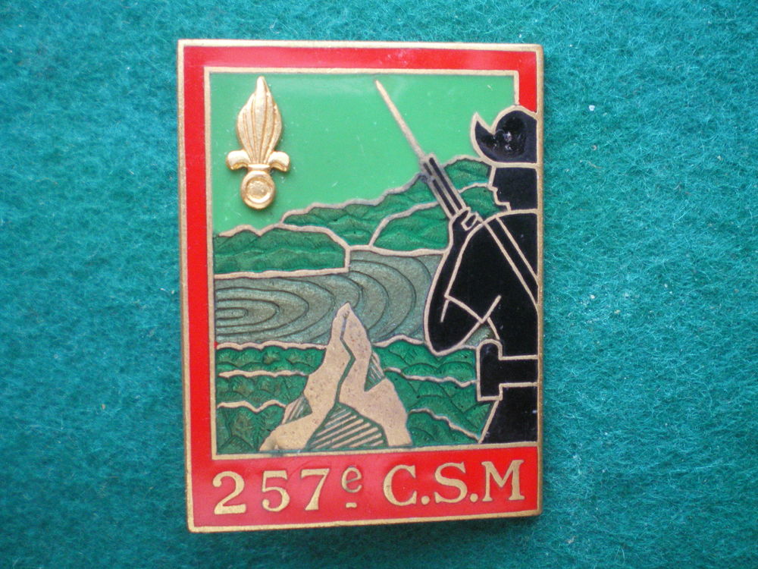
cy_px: 284
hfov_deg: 49.0
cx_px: 379
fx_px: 832
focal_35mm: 38
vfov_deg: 37.7
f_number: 3.1
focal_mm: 6.3
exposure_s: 1/30
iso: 400
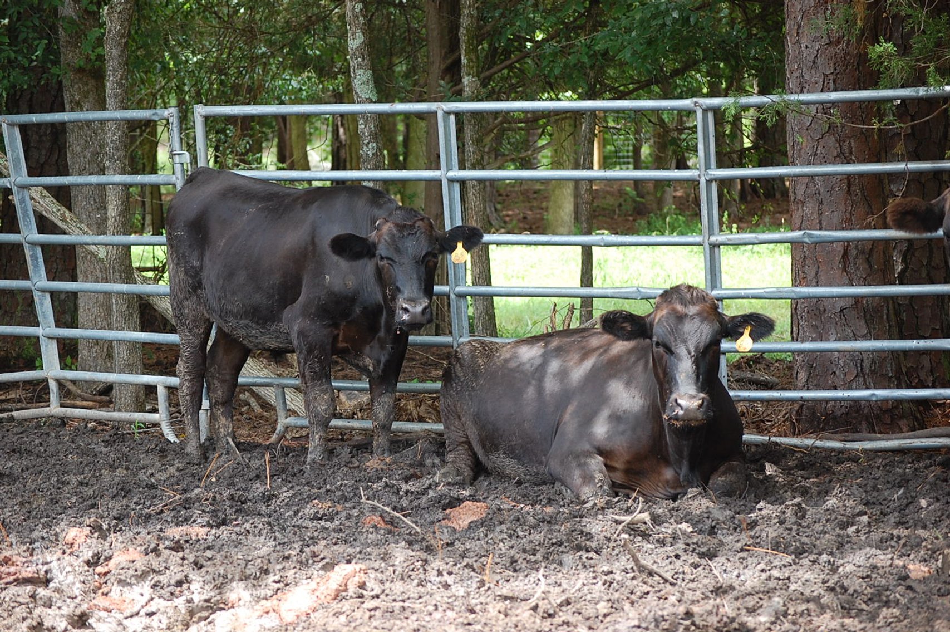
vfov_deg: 11.4
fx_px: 3164
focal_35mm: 120
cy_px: 316
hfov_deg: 17.1
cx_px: 475
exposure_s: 1/250
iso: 400
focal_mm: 80
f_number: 4.5
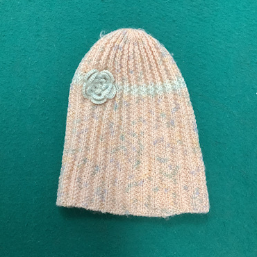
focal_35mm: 37
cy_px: 115
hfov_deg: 44.9
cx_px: 130
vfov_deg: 44.9
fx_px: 311
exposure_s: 1/50
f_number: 2.4
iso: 125
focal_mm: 3.3
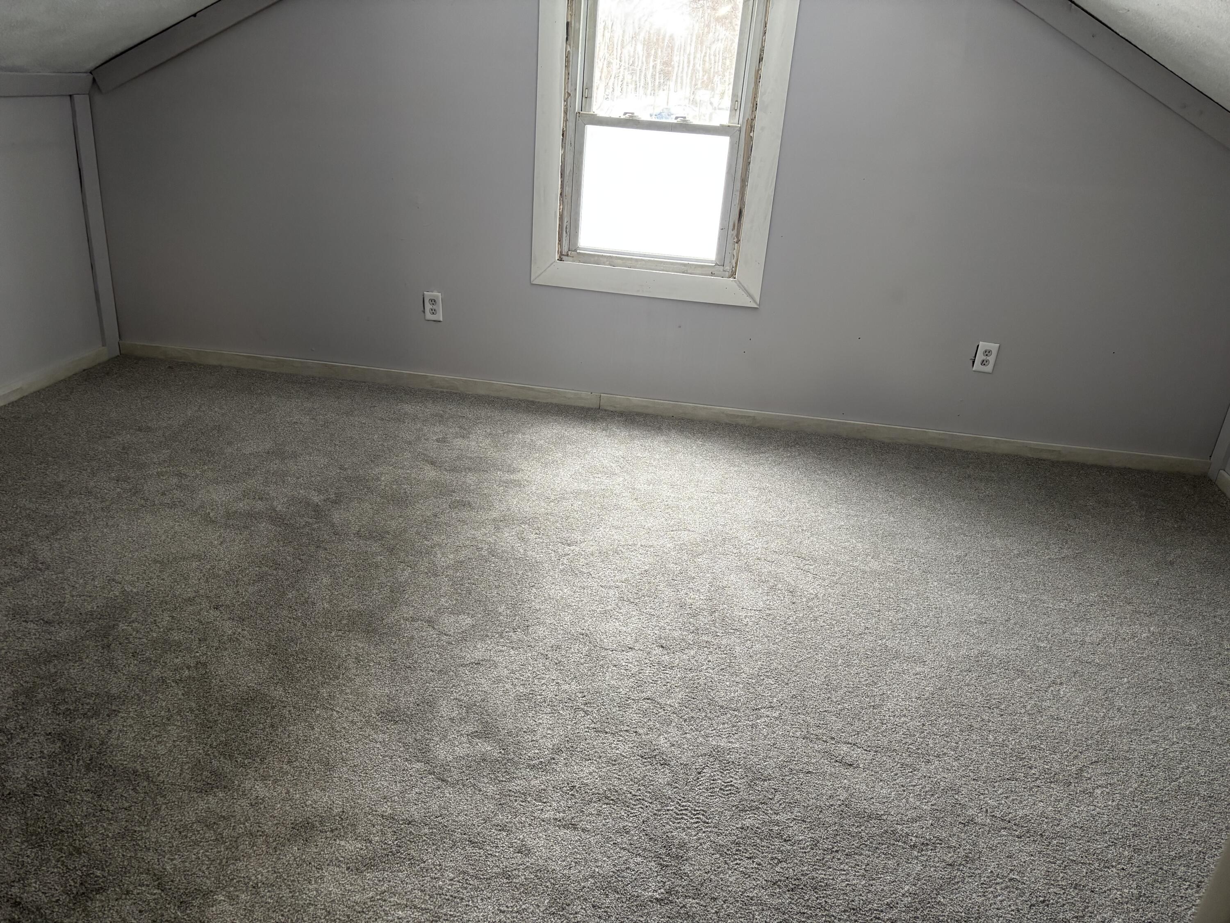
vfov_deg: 53.1
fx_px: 924
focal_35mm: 26
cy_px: 462
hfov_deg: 67.3
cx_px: 615
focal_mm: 5.96
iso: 200
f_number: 1.6
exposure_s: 1/60
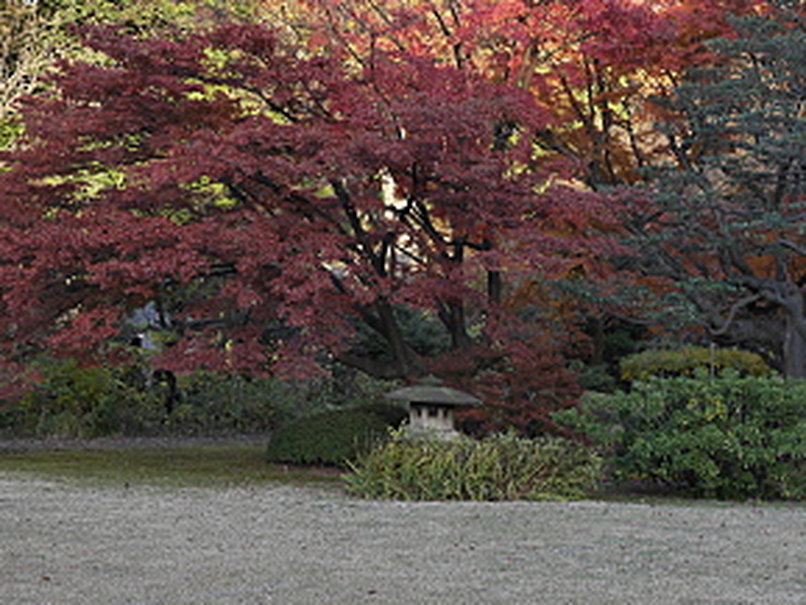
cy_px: 144
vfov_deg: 21.1
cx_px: 252
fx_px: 1607
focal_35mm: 69
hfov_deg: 27.9
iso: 200
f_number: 3.2
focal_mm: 20
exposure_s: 1/250
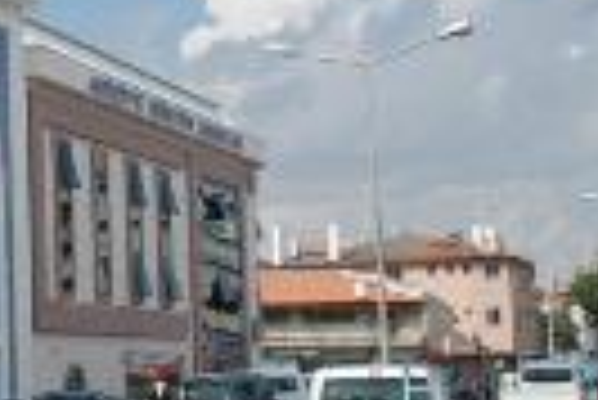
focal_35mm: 101
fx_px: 1680
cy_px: 247
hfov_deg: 18.5
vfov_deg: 13.6
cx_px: -220
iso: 640
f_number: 13
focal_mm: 20
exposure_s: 1/640
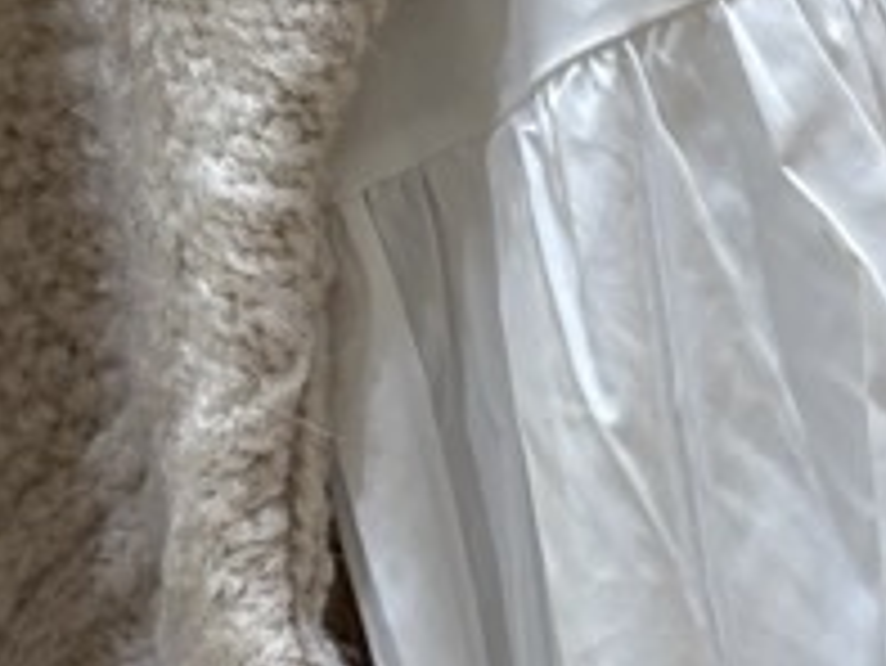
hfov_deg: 11.6
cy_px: 94
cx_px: 58
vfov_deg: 8.8
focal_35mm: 169
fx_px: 4328
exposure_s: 1/113
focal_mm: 5.96
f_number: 1.6
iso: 125
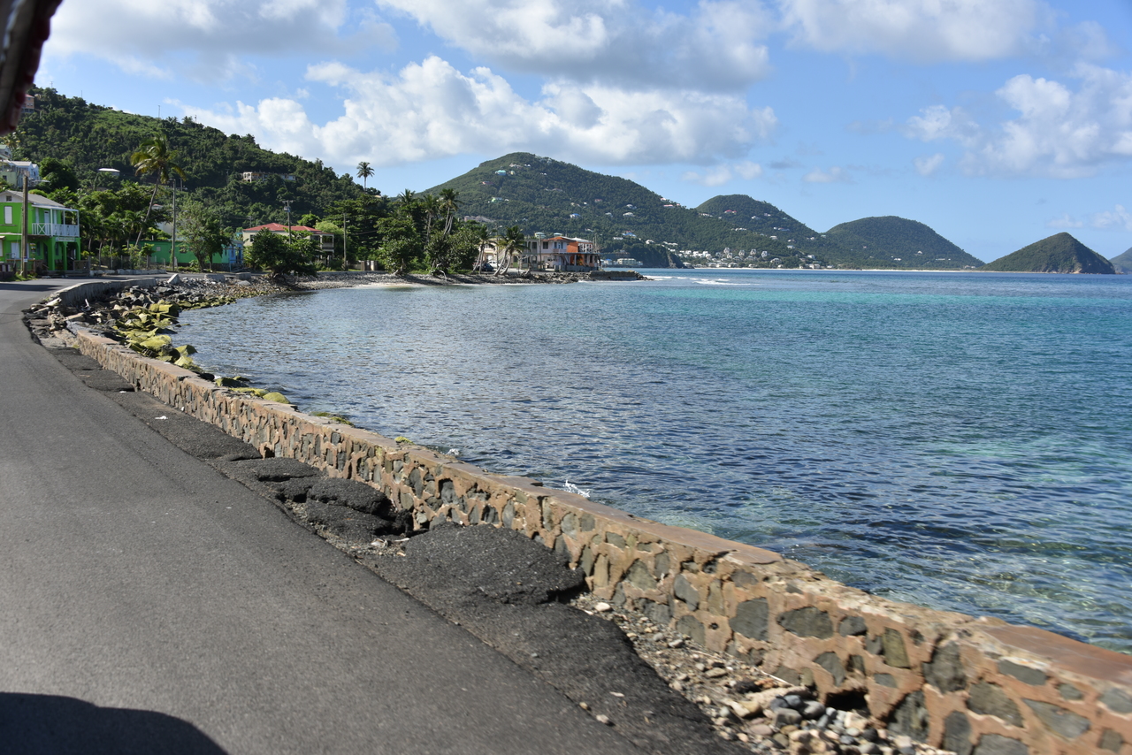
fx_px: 1132
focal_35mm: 36
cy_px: 378
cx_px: 566
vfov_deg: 36.9
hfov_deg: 53.1
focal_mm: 36
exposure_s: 1/320
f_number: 9
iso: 100
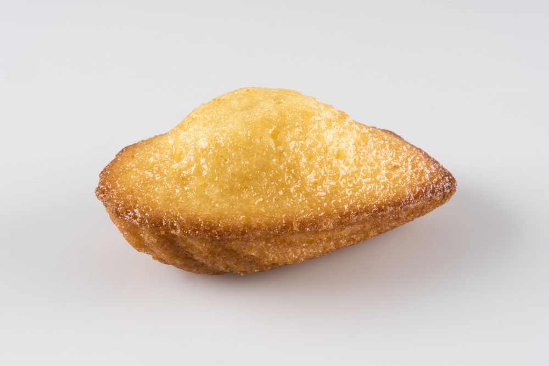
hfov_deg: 33.4
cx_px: 274
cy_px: 183
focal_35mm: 60
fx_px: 915
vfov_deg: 22.6
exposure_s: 1/60
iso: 64
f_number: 36
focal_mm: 60
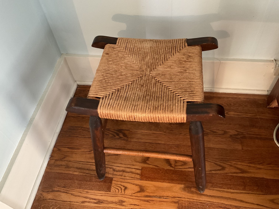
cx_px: 140
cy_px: 104
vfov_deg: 48.2
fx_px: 234
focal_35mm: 29
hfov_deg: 61.7
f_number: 1.8
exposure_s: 1/40
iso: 250
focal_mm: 3
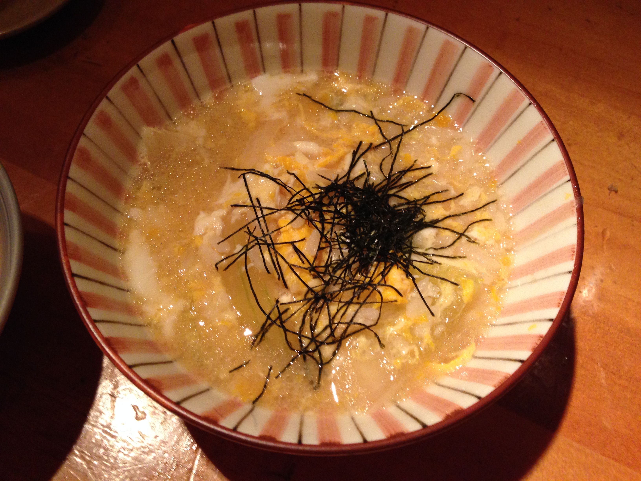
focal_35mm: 33
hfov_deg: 55.4
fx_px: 611
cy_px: 240
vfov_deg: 42.9
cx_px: 320
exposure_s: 1/20
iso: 250
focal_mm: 4.12
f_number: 2.4
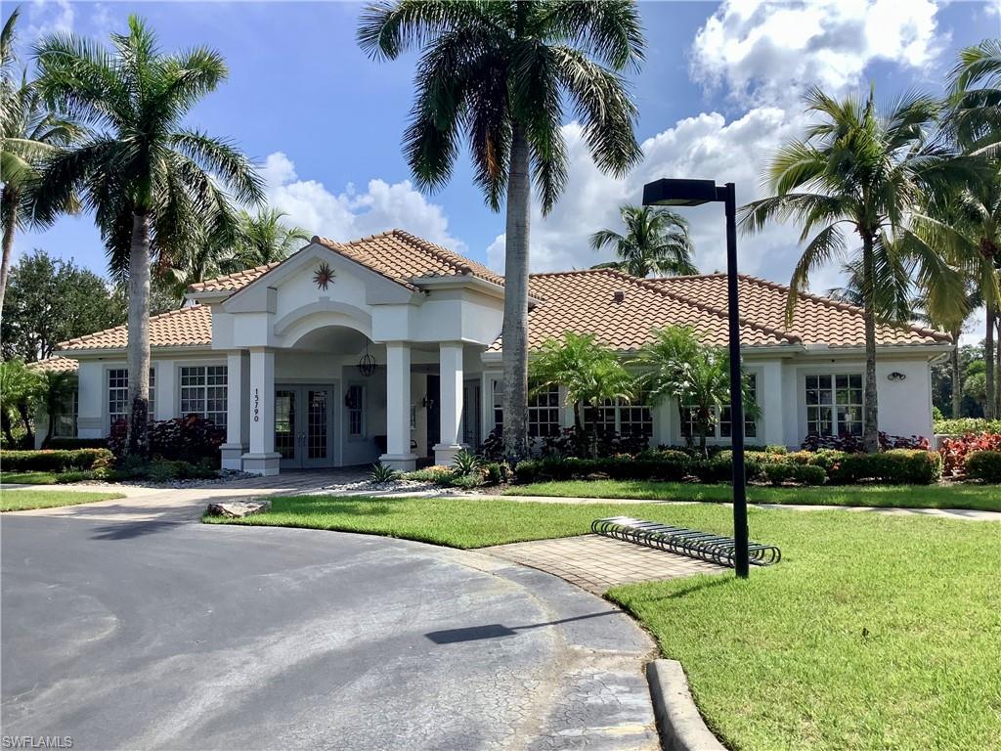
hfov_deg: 58.4
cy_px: 376
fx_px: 896
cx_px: 500
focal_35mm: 31
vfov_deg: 45.4
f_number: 2.4
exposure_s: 1/1253
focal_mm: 3.3
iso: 25
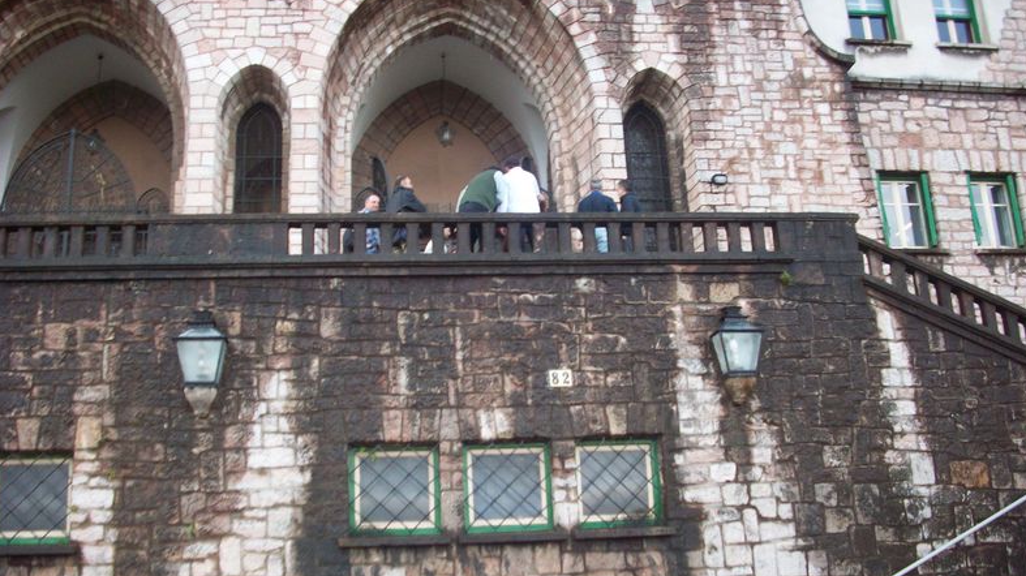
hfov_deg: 49.4
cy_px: 332
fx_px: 1115
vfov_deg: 28.9
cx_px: 511
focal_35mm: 41
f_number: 2.8
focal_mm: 6.2
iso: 80
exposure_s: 1/121
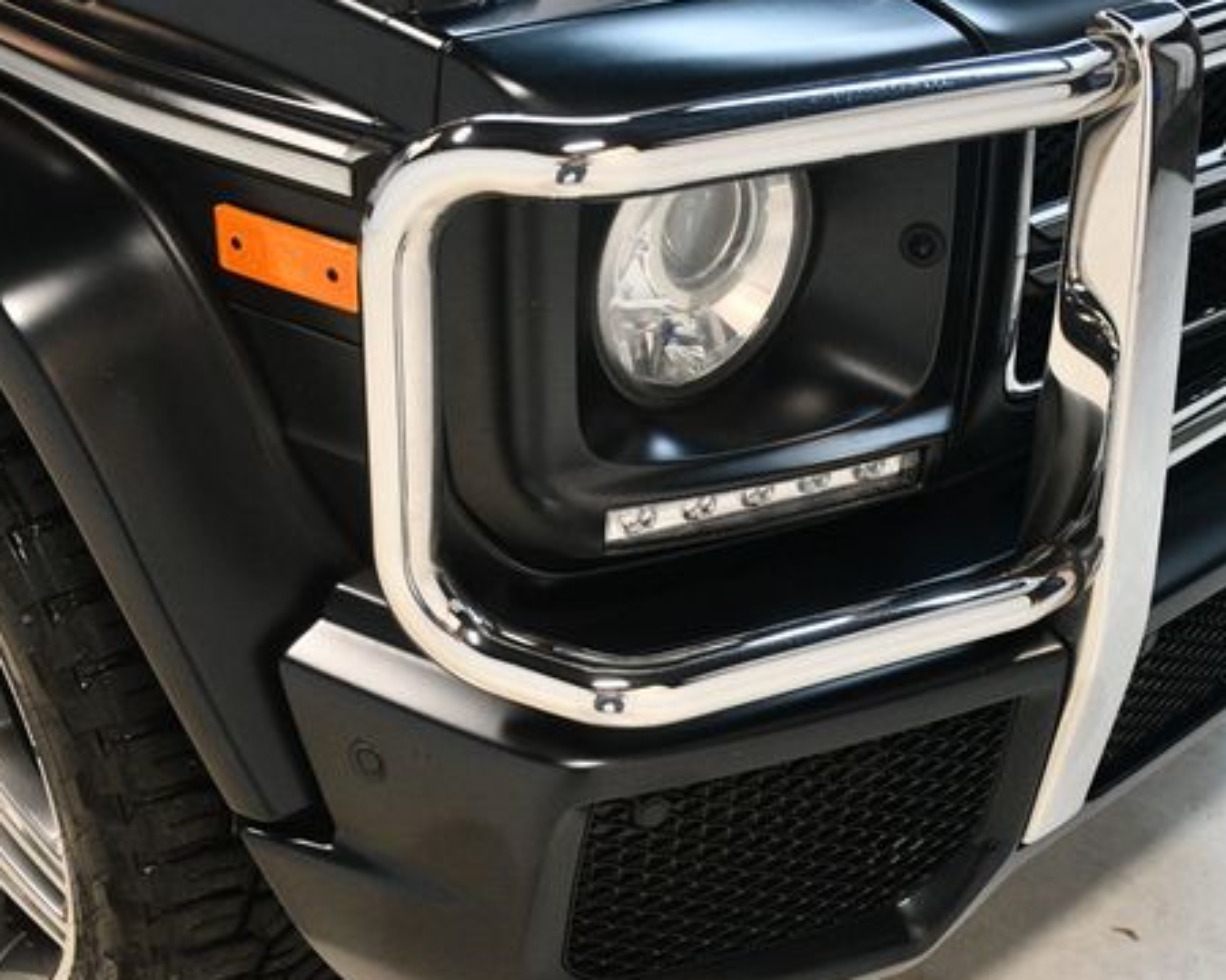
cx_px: 640
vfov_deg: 29.1
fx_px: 1887
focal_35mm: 52
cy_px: 485
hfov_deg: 36.0
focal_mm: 26
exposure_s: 1/125
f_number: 3.8
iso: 2200
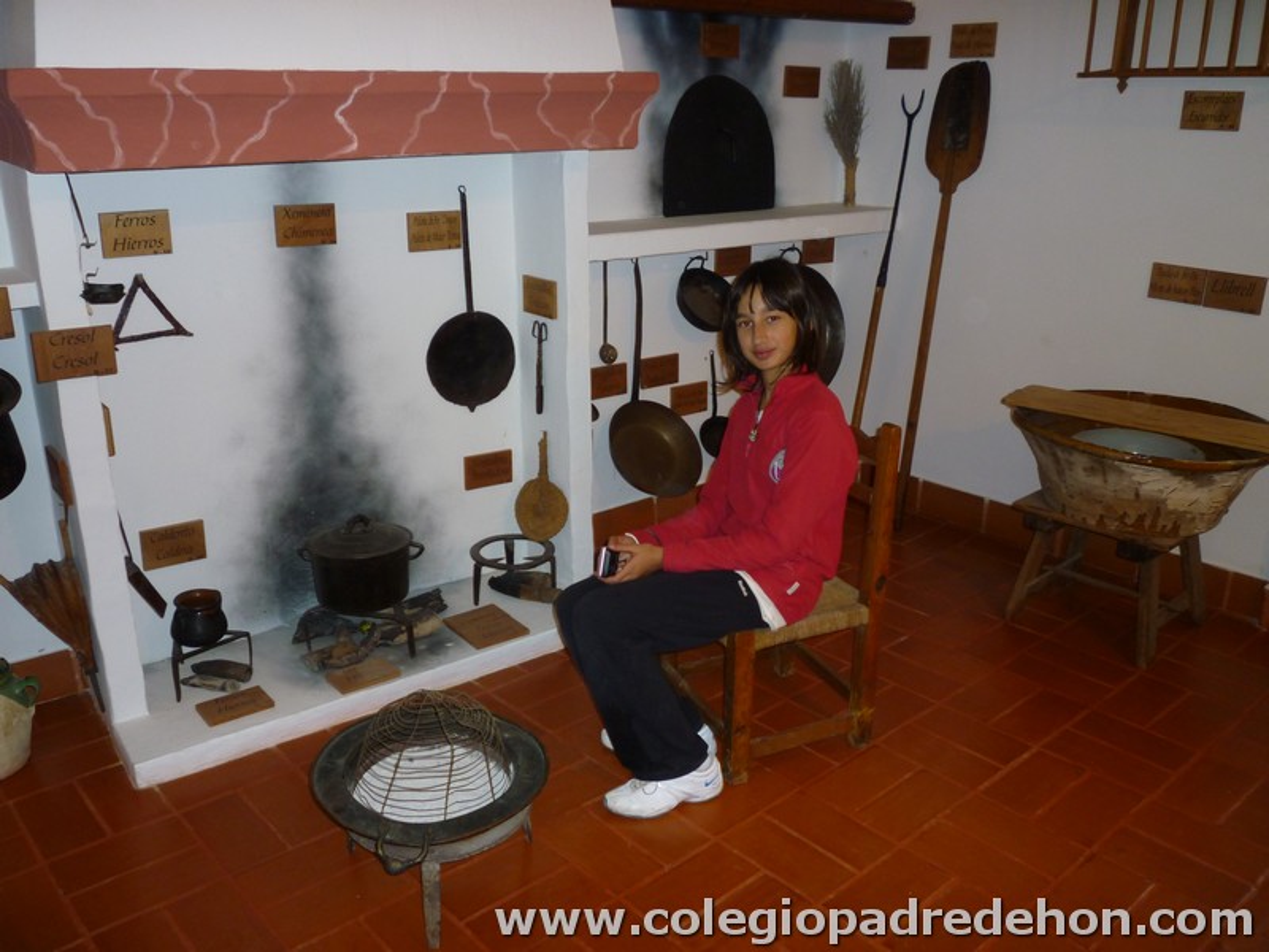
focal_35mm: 29
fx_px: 1063
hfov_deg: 61.7
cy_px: 476
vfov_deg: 48.2
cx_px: 634
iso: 160
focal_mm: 5.2
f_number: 3.3
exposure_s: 1/30
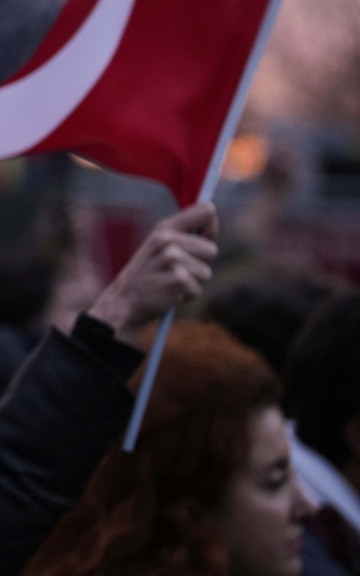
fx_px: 2465
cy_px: 183
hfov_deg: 8.1
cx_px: -224
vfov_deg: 13.3
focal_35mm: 157
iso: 500
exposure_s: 1/640
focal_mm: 50
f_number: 1.4
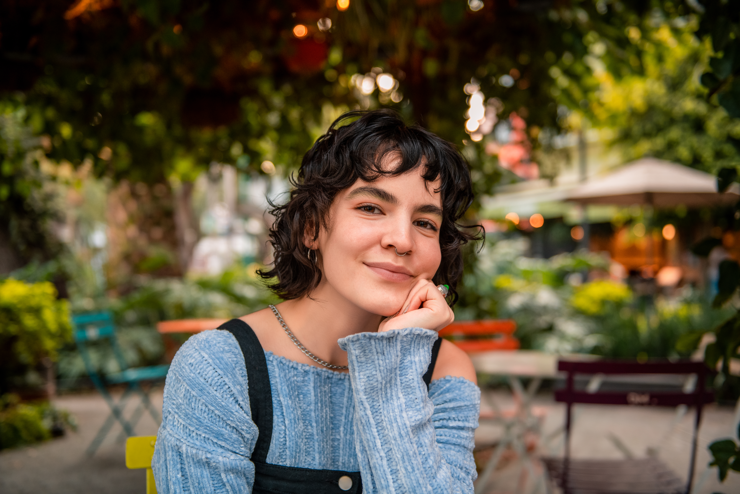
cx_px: 370
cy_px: 247
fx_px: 863
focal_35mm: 42
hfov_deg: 46.4
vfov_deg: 31.9
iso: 800
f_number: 2.8
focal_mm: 42
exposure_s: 1/160
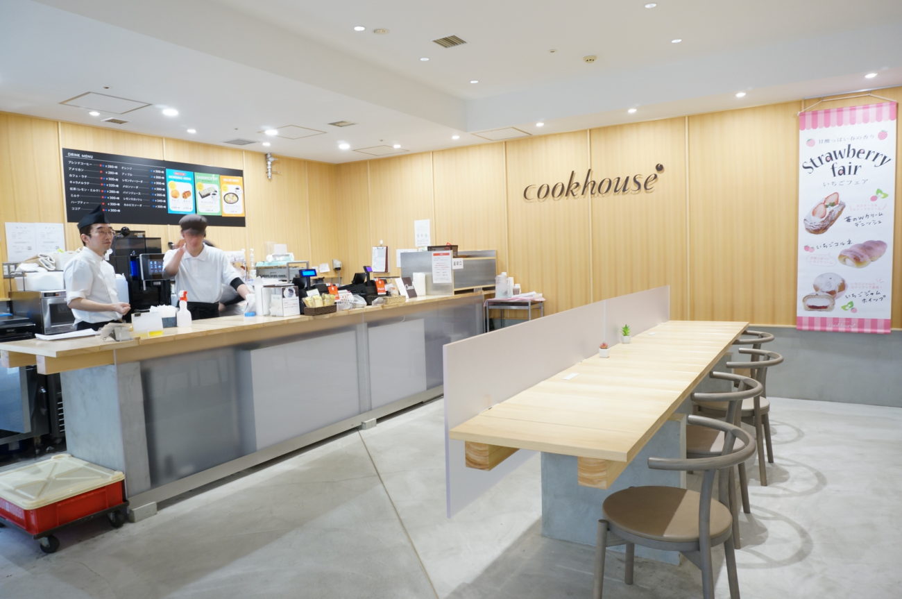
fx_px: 601
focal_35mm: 24
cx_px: 451
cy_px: 300
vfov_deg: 53.0
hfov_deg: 73.8
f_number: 9
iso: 400
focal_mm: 16
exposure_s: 1/6
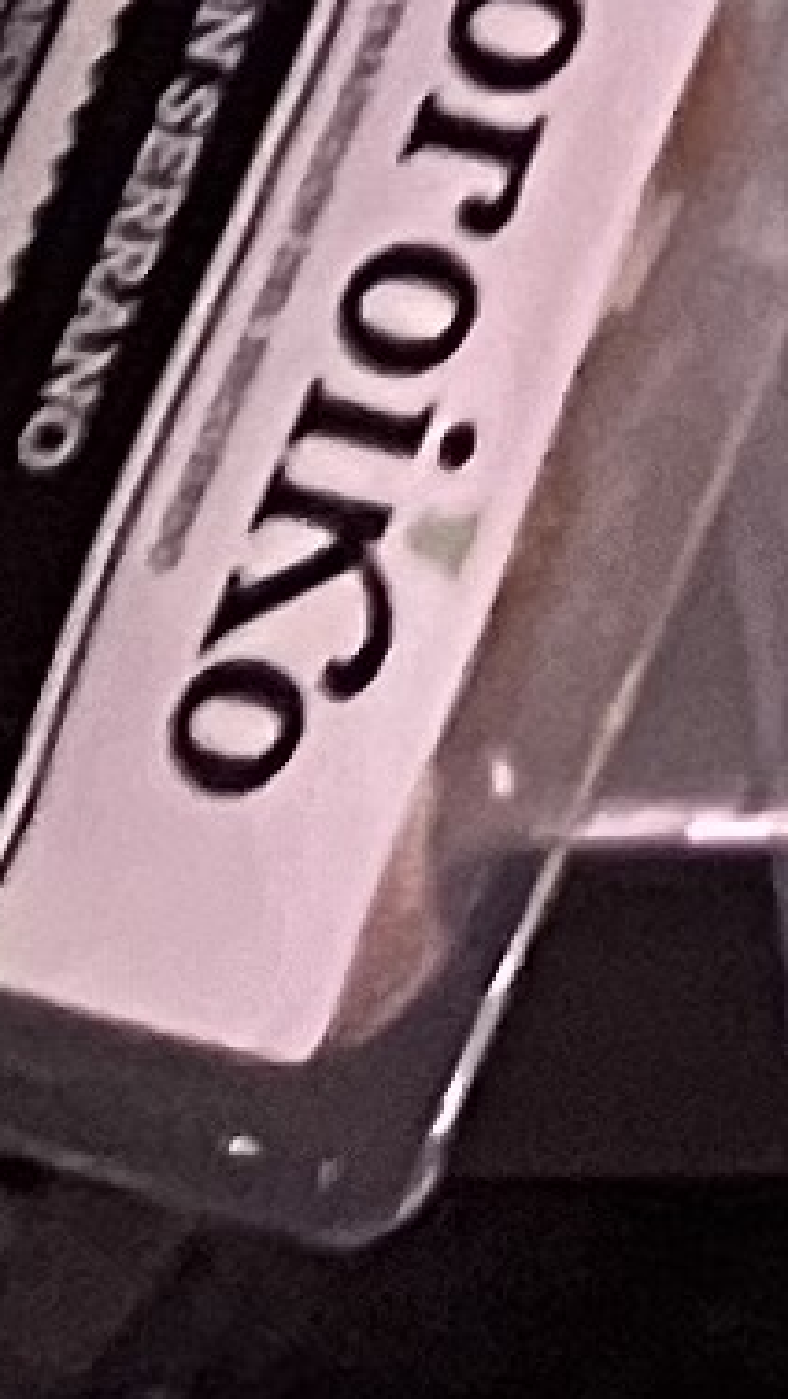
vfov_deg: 5.9
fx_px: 12056
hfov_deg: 3.3
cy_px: -3708
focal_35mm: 325
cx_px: 4946
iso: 320
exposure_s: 1/40
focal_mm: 3.99
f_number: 1.8
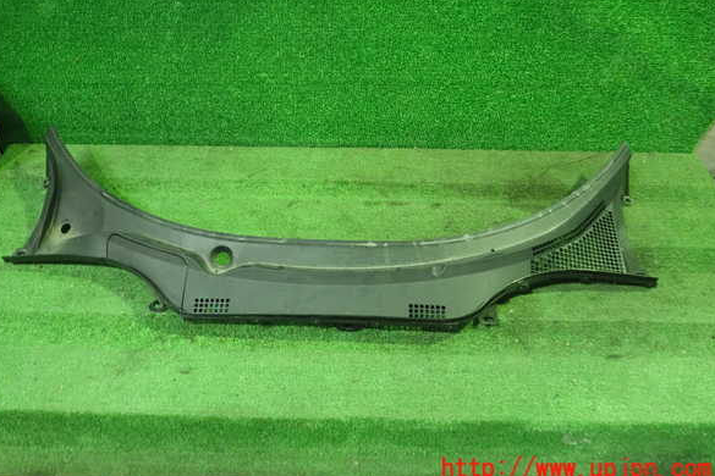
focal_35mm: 32
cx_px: 351
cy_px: 210
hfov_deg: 58.7
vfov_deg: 41.1
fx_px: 636
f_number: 2.3
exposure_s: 1/40
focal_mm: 5.5
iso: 800
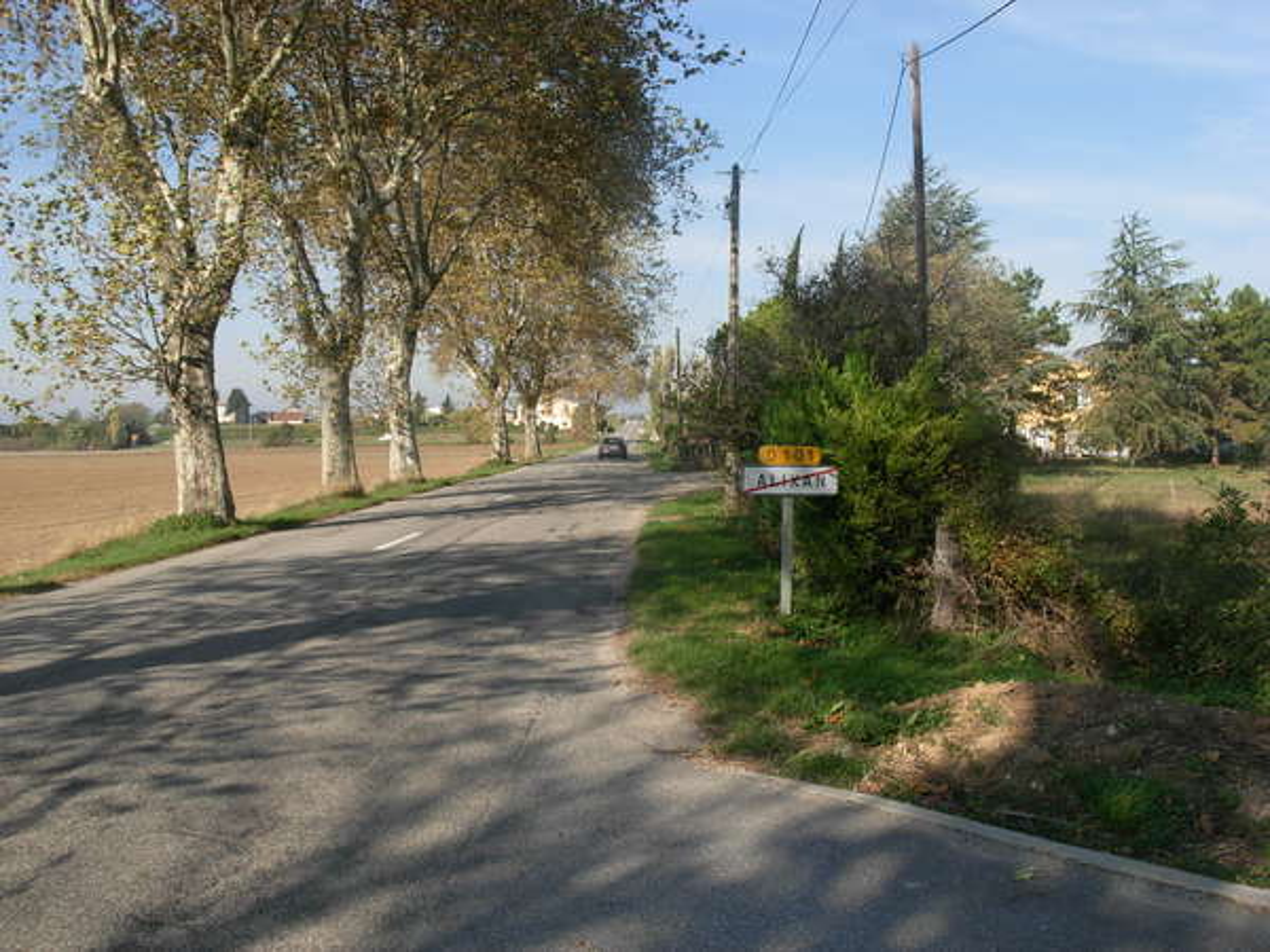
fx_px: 1394
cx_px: 635
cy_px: 476
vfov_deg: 37.7
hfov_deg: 49.0
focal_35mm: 38
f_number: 4.9
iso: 79
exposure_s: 1/384
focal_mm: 6.3
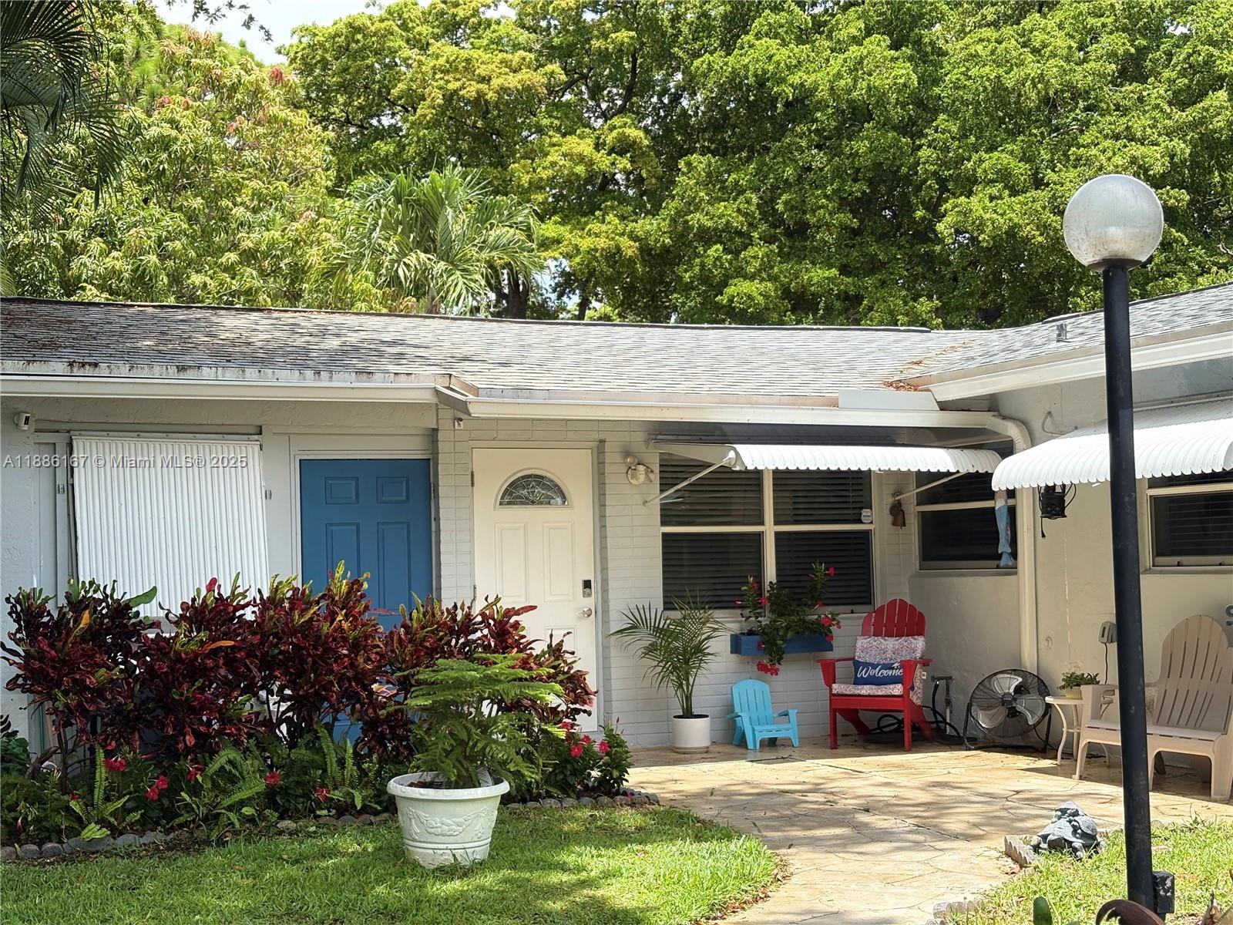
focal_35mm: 52
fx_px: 1852
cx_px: 616
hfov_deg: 36.8
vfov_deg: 28.0
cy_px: 462
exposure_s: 1/1626
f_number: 1.6
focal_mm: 5.96
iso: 50
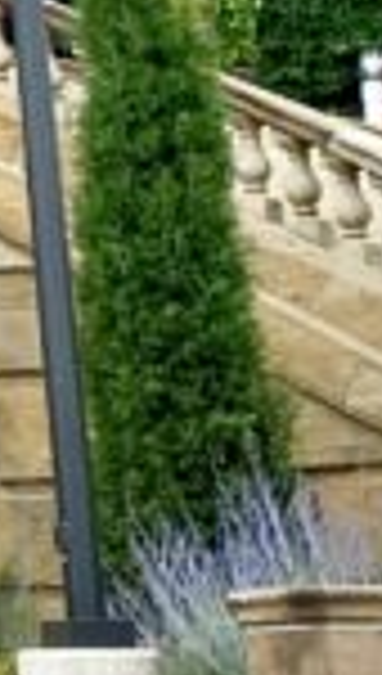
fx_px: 3456
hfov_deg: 5.6
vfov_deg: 10.9
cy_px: -158
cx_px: -1079
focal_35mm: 193
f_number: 1.8
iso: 32
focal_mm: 4.25
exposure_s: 1/1961
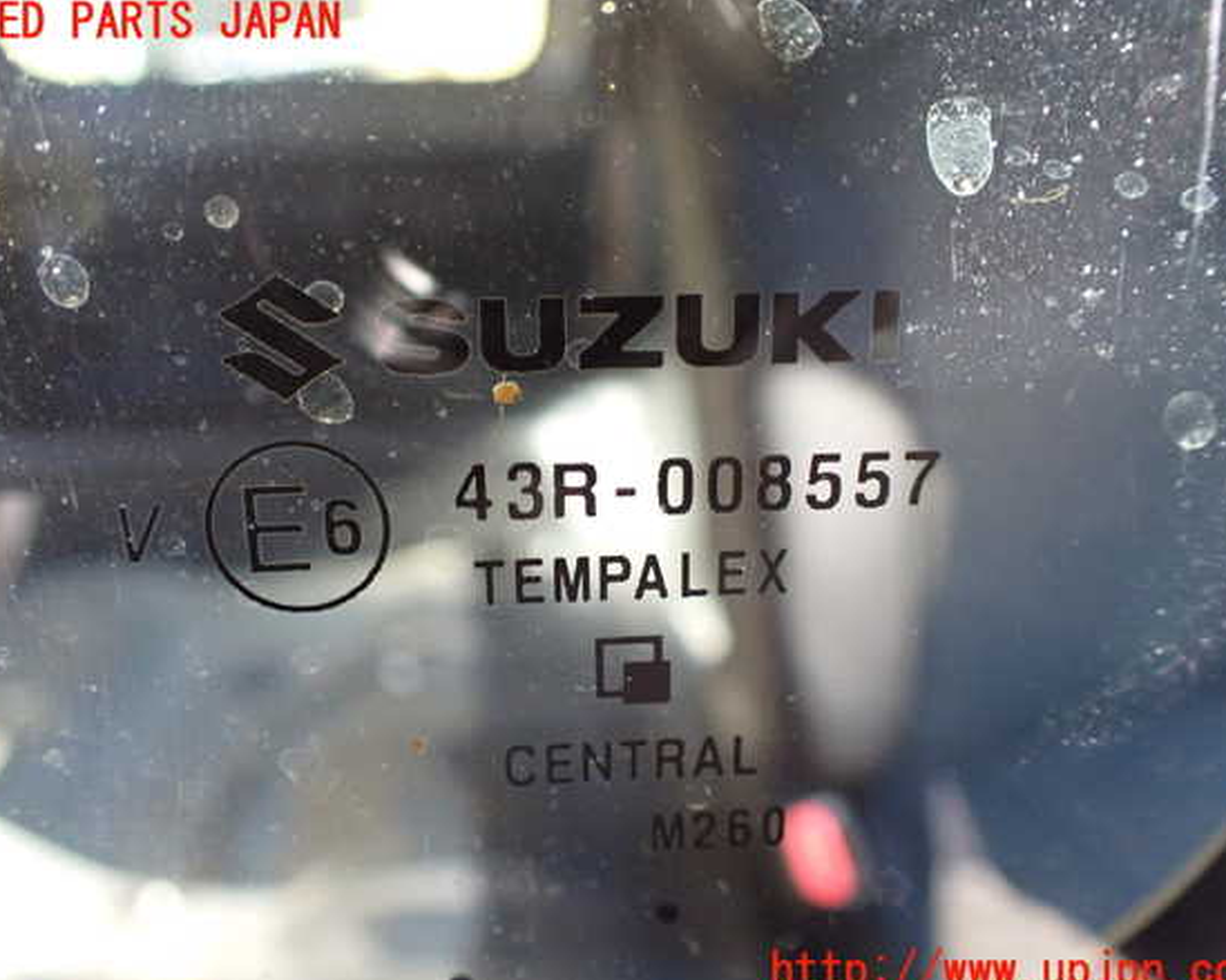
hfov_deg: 55.7
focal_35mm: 32
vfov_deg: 45.8
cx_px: 605
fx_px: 1161
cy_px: 498
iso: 800
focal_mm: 5.4
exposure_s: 1/100
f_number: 2.3
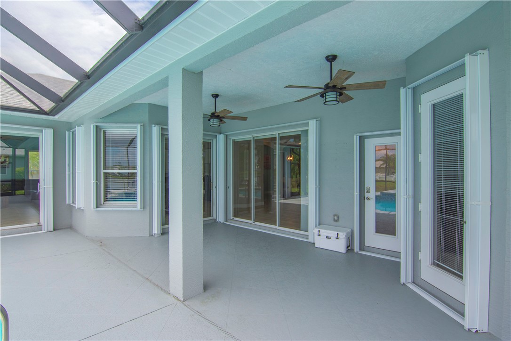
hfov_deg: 73.7
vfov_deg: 53.1
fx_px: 341
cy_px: 170
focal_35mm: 24
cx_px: 256
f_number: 9
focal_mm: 16
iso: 320
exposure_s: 1/320
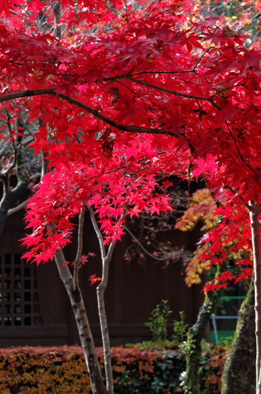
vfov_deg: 15.6
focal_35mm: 131
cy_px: 76
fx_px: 1431
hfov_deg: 10.4
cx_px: 79
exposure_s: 1/200
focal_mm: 50
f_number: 5.6
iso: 200
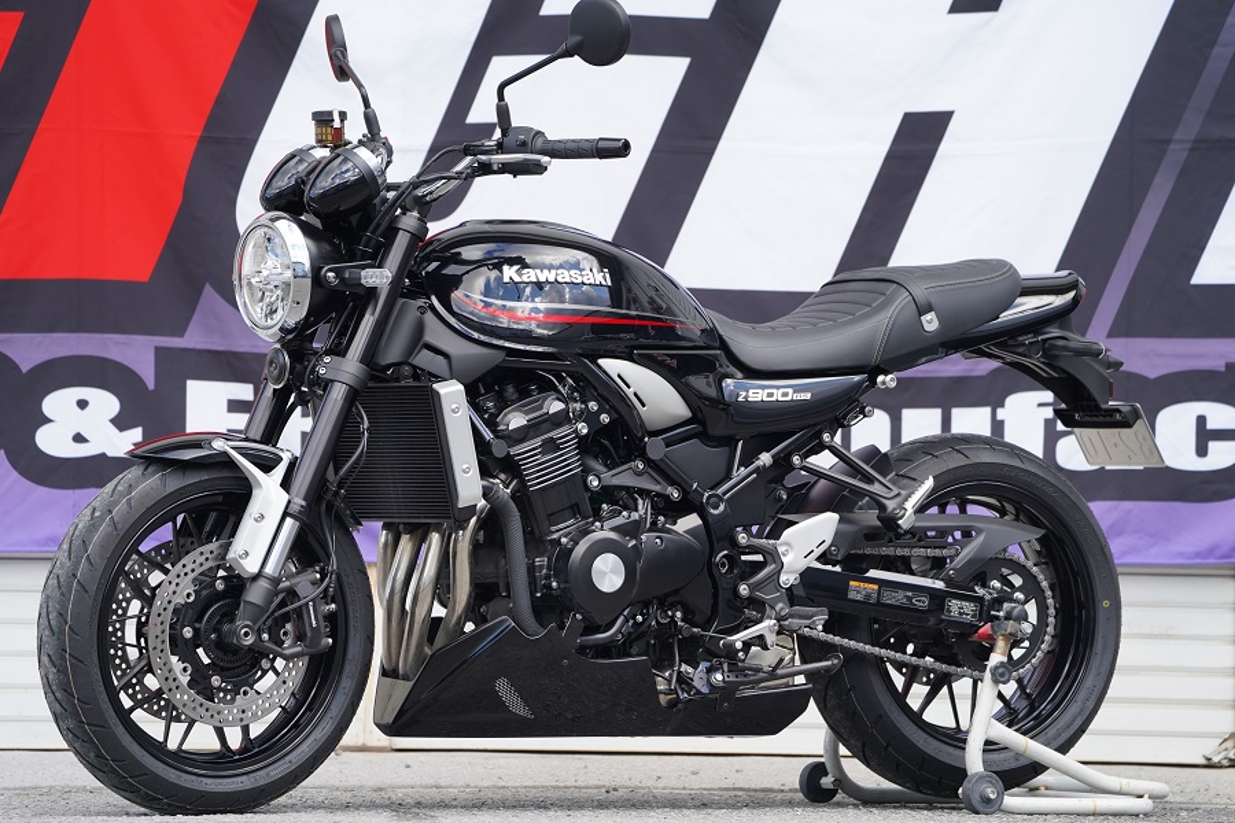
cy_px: 412
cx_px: 618
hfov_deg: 10.0
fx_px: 7066
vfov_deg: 6.7
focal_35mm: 206
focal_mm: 206
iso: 320
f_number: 5.6
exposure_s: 1/250
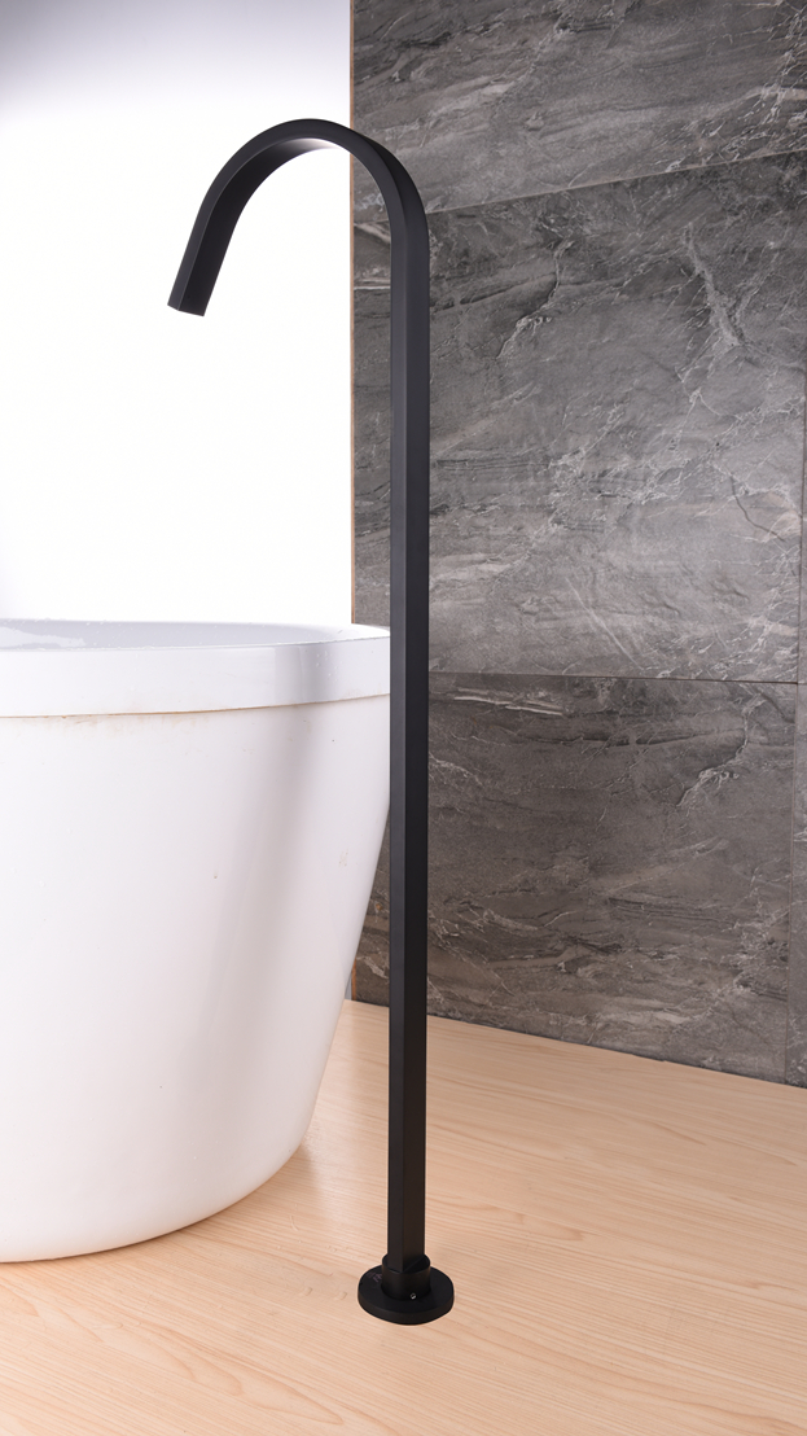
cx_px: 339
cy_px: 720
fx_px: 1294
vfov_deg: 58.0
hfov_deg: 34.6
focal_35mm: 34
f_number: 9
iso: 64
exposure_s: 1/160
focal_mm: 32
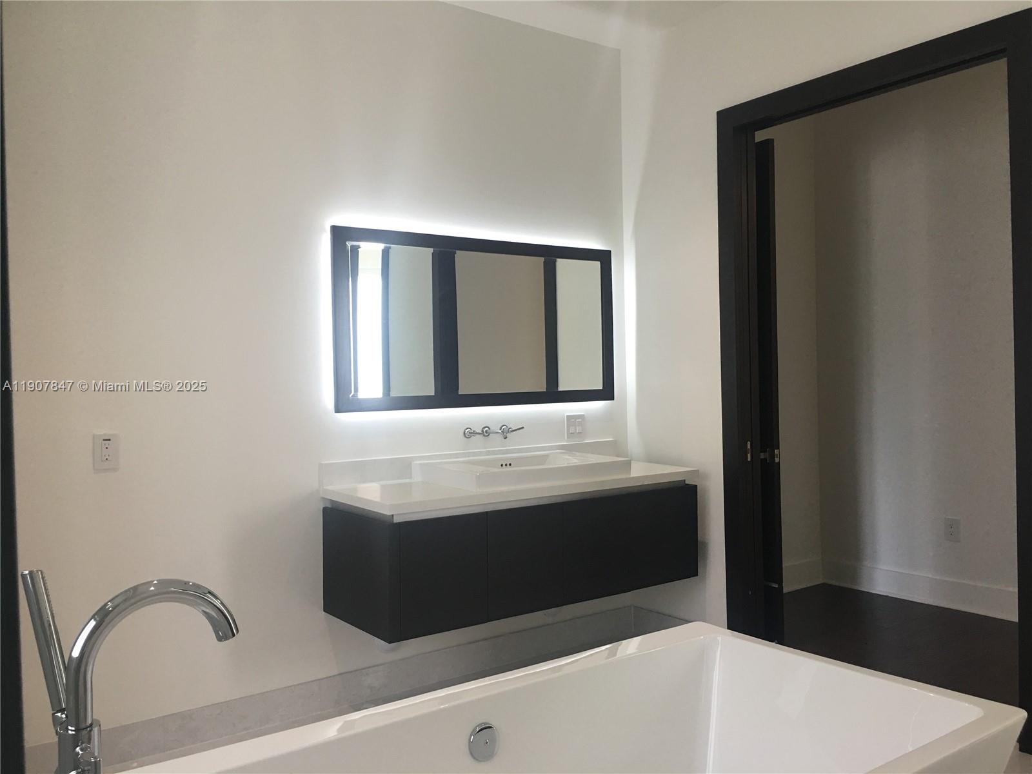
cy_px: 387
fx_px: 865
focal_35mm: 29
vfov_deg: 48.2
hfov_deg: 61.7
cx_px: 516
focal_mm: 4.15
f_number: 2.2
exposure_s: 1/30
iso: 40
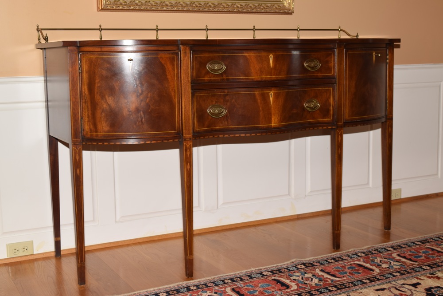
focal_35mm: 52
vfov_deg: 25.8
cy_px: 148
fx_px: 646
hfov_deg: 37.8
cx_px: 222
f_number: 8
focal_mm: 35
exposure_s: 1/60
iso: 100
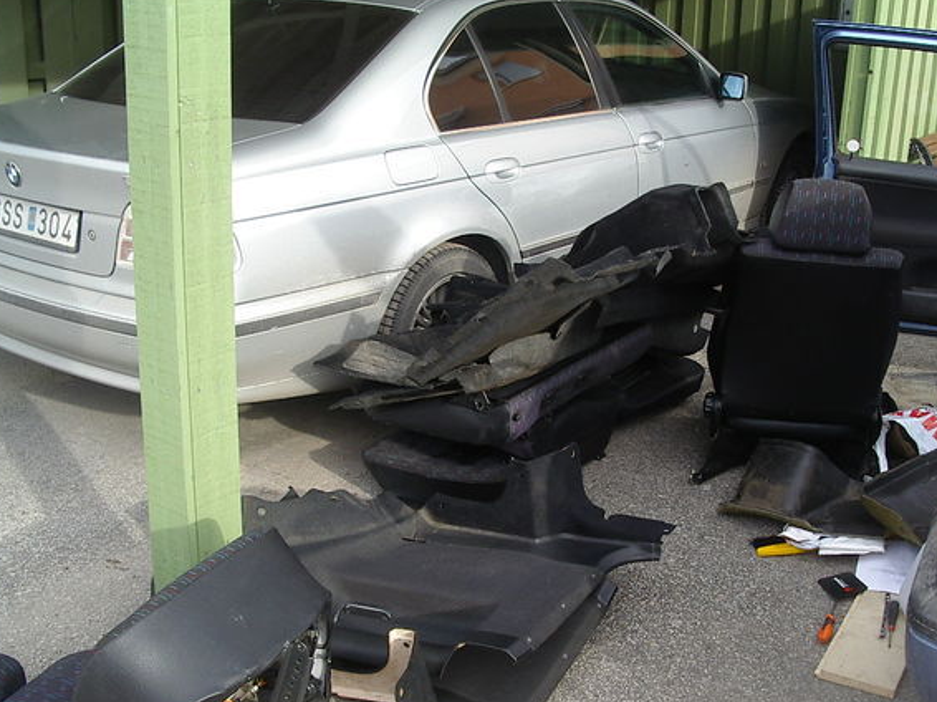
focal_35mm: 43
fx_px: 1163
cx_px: 505
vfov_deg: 33.5
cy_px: 389
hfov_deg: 43.8
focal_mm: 5.8
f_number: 4.8
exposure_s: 1/100
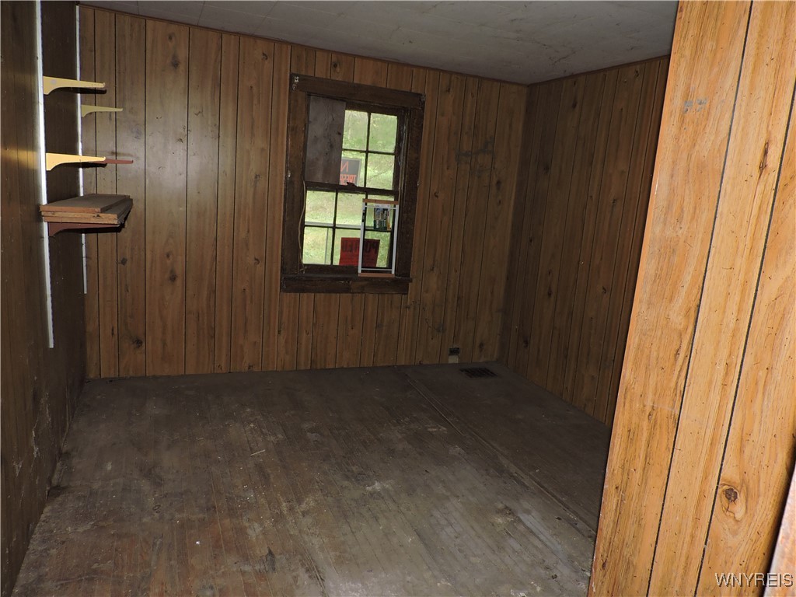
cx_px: 398
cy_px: 298
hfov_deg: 71.6
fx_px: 552
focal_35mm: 24
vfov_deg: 56.8
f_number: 3
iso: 200
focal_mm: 4.3
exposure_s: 1/30
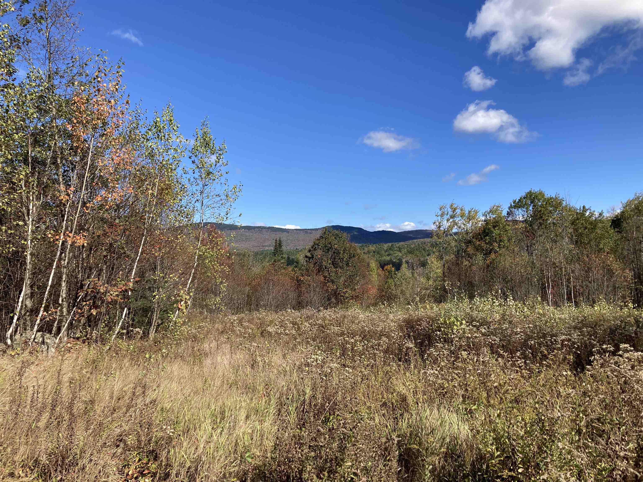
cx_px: 322
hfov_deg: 63.4
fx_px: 520
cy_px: 241
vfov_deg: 49.7
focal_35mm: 28
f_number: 1.8
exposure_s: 1/1715
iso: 20
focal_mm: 3.99
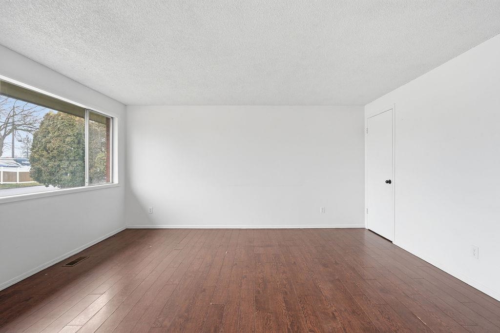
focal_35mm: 16
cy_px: 166
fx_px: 222
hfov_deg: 96.7
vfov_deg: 73.8
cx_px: 250
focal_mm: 16
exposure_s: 1/25
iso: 100
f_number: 8
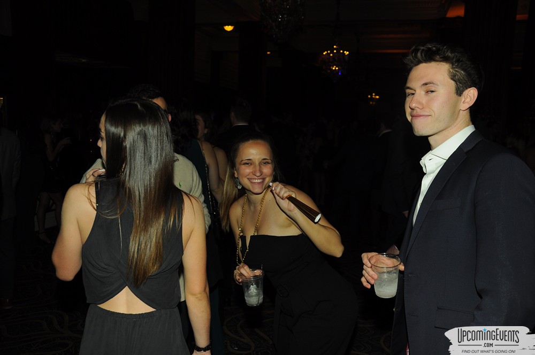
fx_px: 534
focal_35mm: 36
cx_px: 268
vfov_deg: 36.8
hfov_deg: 53.2
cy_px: 178
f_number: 4.5
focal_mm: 24
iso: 400
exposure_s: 1/60
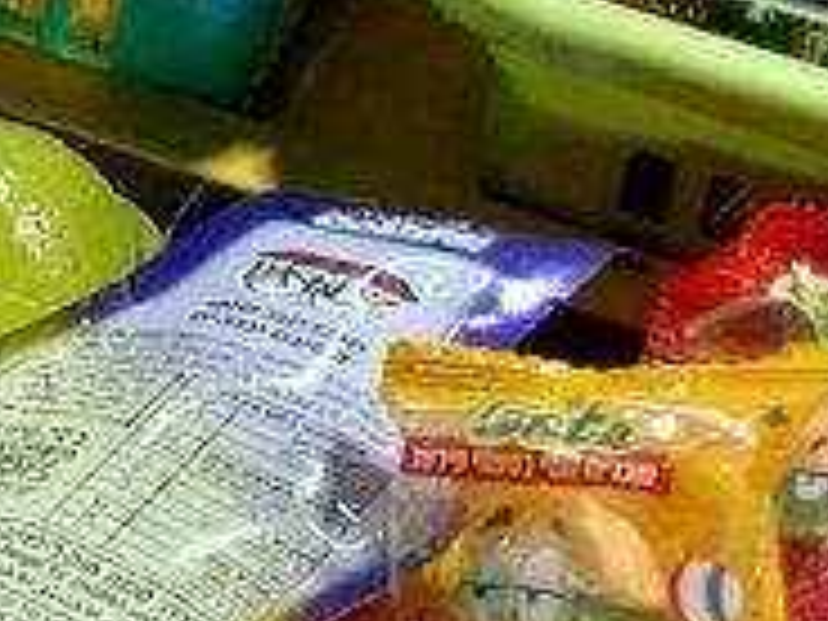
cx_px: -1768
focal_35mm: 170
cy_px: -648
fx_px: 4066
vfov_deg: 8.3
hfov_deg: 9.1
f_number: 1.8
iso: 64
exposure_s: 1/50
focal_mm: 4
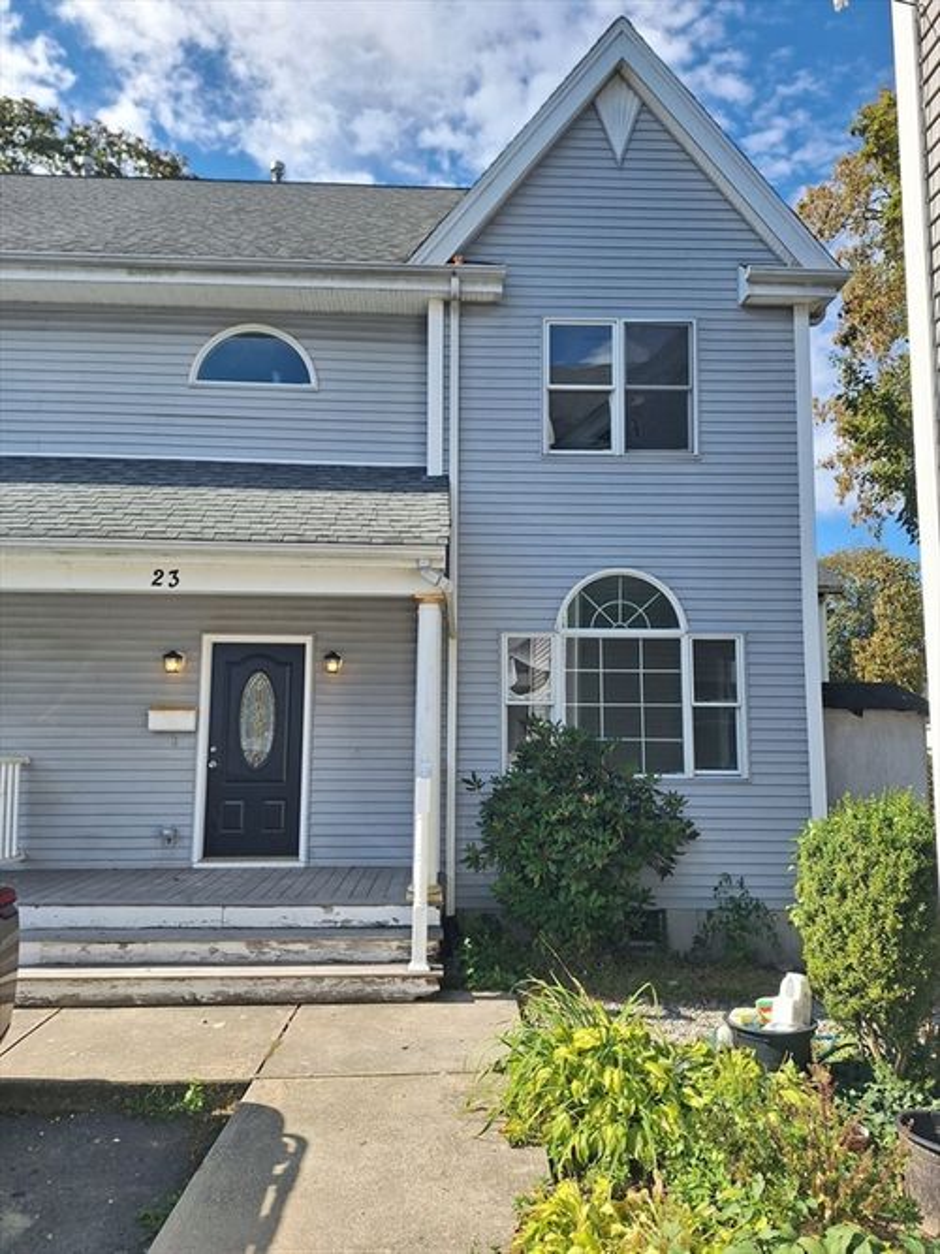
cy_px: 627
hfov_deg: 58.9
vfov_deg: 73.9
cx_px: 470
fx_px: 833
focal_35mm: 23
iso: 40
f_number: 1.8
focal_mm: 5.54
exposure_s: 1/2174
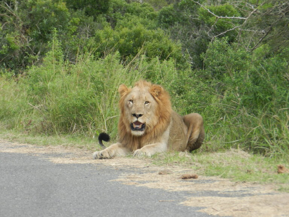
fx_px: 3106
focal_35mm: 372
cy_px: 108
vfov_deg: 4.0
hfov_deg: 5.3
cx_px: 144
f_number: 5.6
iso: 160
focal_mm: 66.1
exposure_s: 1/320
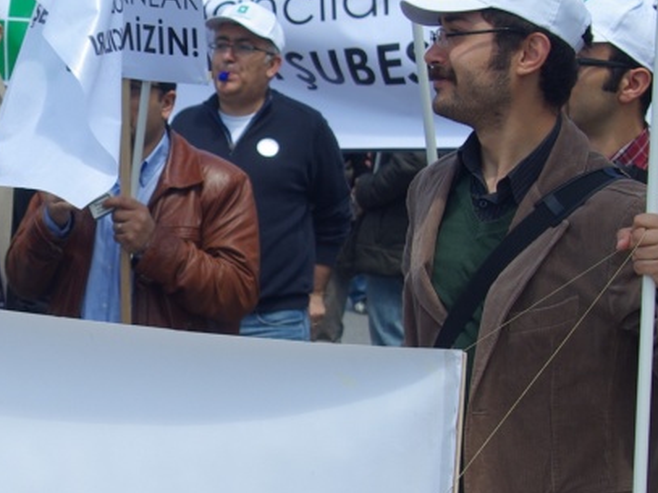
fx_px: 2417
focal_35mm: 127
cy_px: 279
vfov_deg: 11.6
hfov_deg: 15.2
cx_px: -19
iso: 100
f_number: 6.7
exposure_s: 1/250
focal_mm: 35
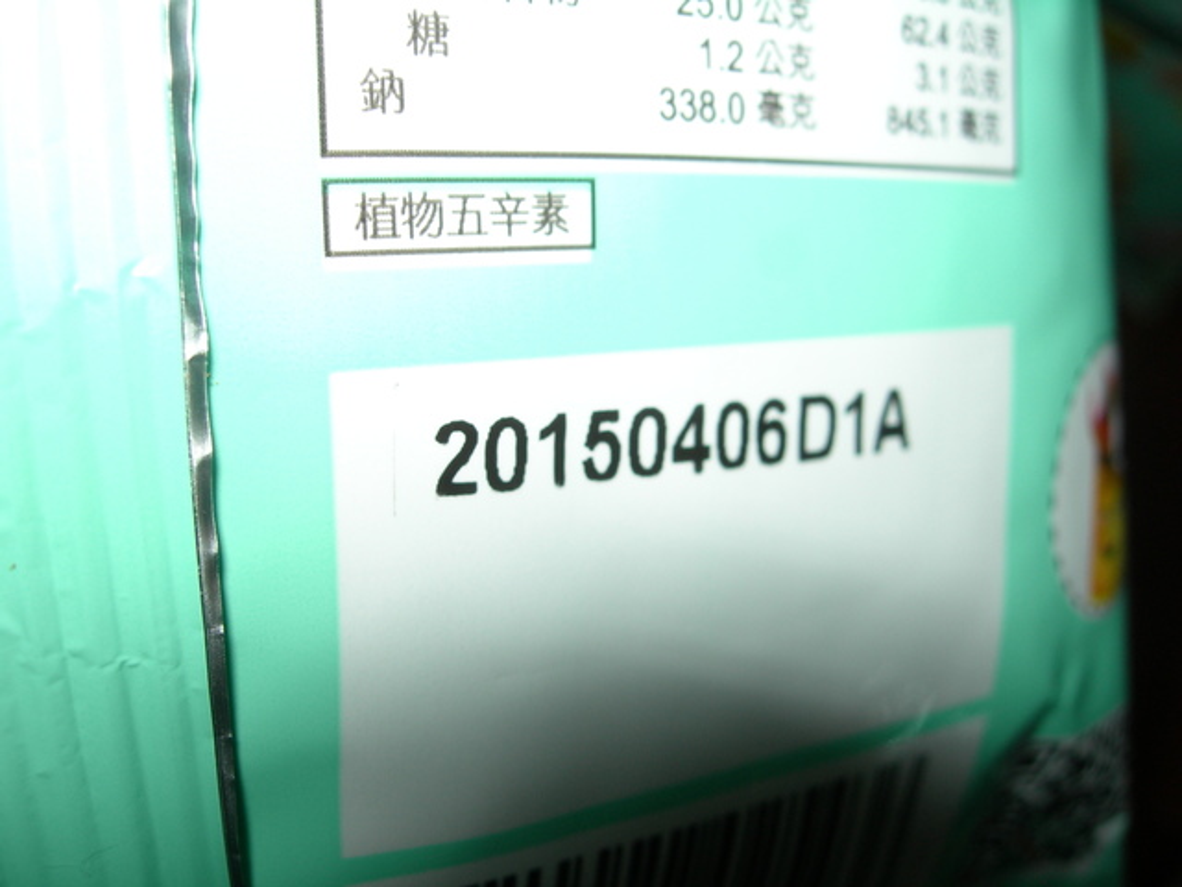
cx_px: 591
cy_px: 444
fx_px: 1298
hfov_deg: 49.0
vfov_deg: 37.7
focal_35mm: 38
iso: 50
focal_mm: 7.8
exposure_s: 1/60.1
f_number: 4.8
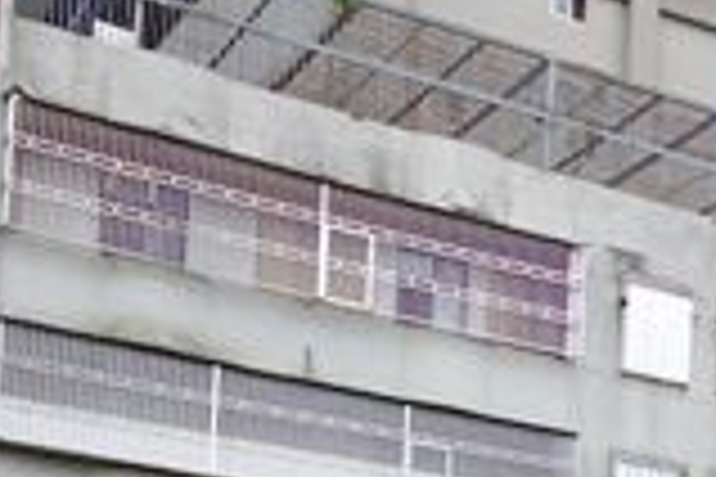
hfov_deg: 16.1
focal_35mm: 98
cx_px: 1437
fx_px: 1949
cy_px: 911
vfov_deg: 12.5
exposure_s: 1/320
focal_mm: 8.8
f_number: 2.8
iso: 125
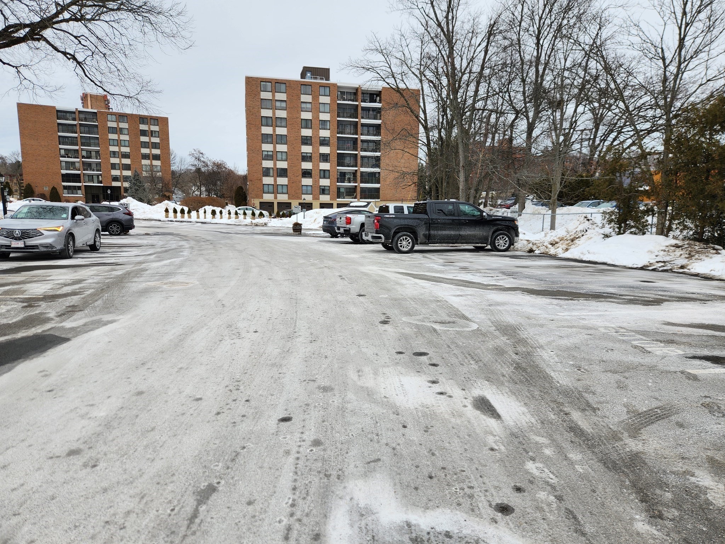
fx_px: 482
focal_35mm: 23
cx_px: 362
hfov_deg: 73.9
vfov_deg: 58.9
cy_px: 272
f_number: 1.8
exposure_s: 1/732
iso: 20
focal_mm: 5.4
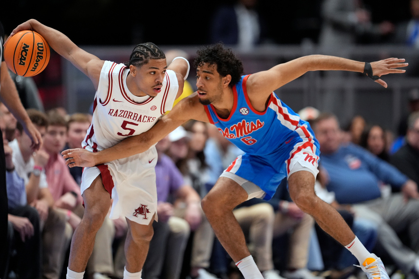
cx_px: 210
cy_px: 140
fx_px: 4656
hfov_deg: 5.2
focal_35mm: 400
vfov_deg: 3.4
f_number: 2.8
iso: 4000
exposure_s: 1/2000
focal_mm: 400
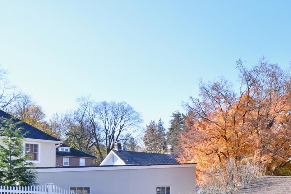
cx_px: 272
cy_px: 166
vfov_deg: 35.1
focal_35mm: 36
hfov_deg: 46.7
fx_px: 292
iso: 640
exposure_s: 1/160
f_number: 14
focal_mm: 11
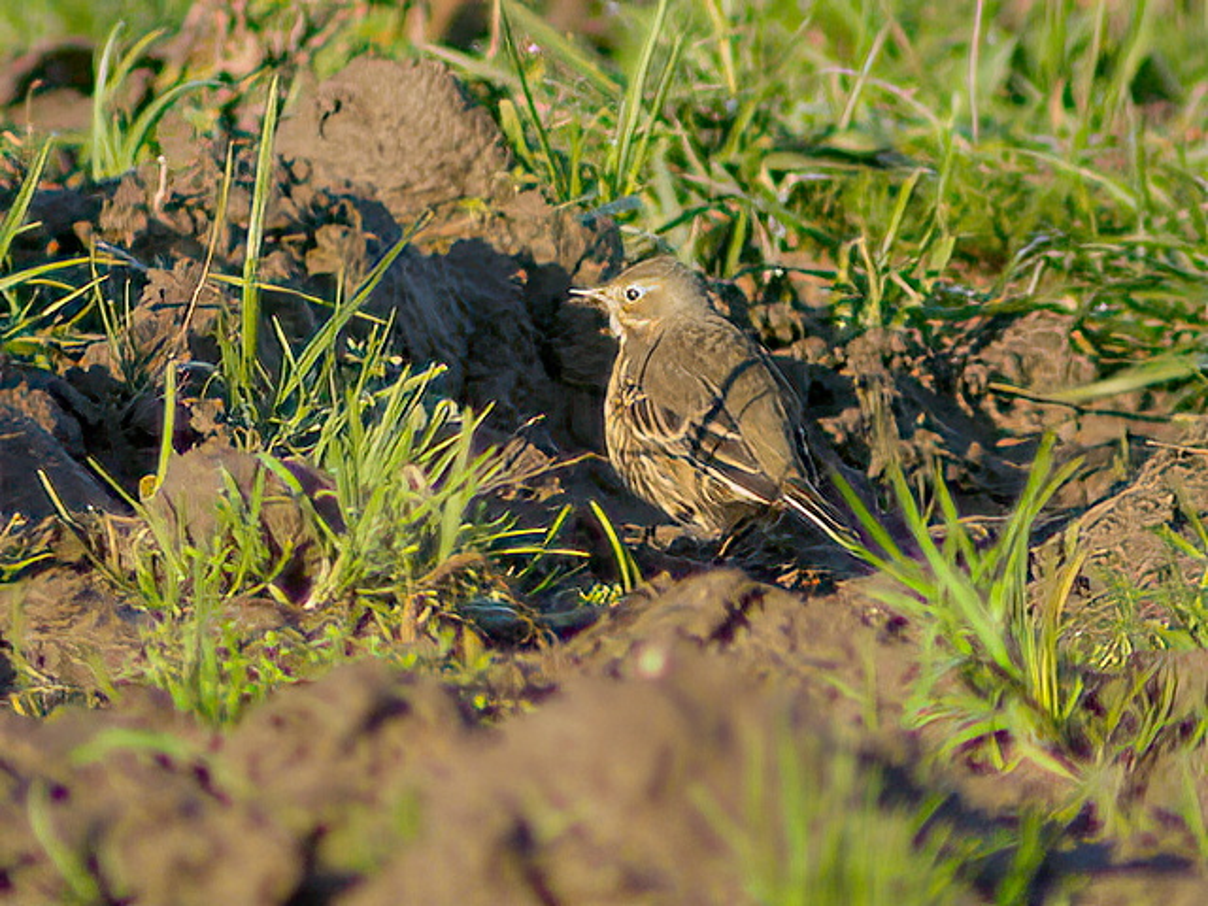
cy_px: 453
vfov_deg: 9.6
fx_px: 5374
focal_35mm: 154
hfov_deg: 12.8
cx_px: 604
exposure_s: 1/61.3
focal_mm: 31.9
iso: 100
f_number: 5.1
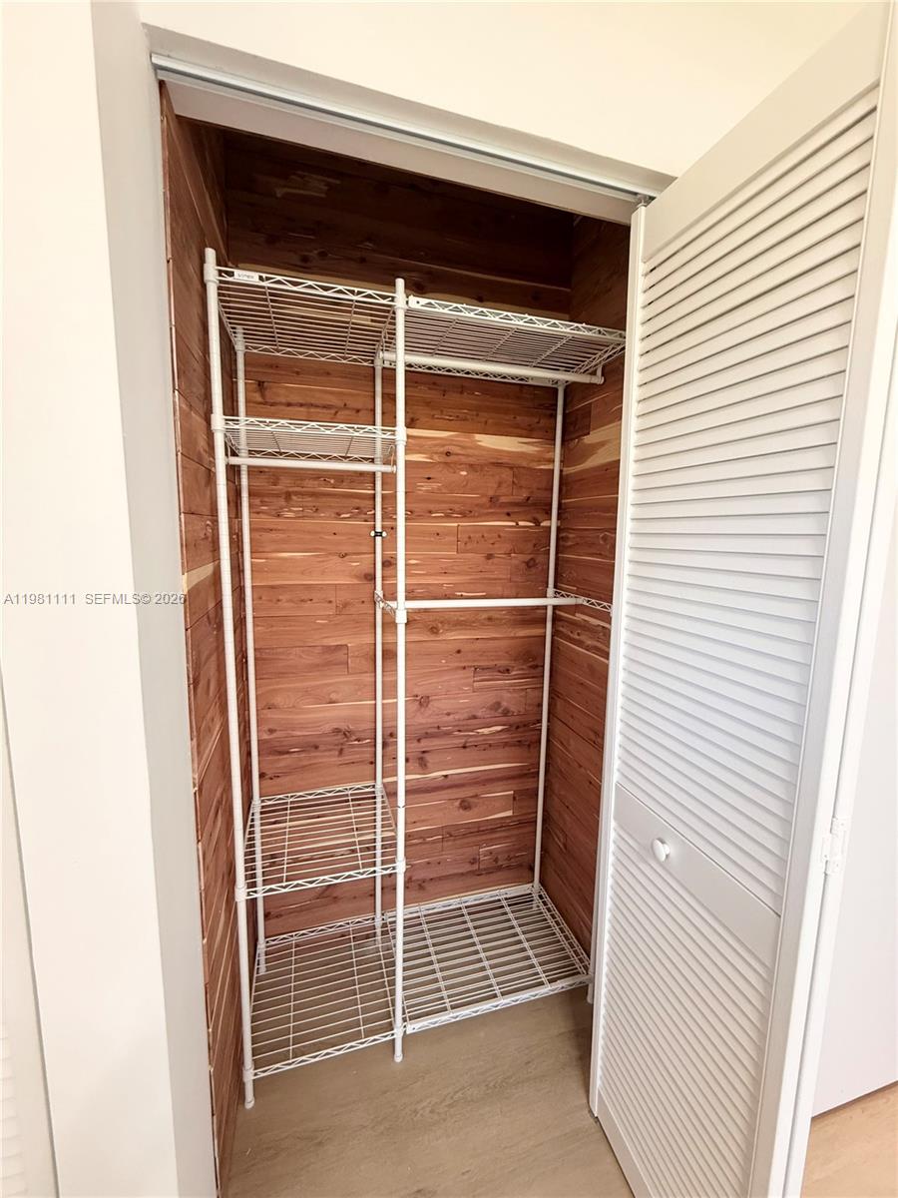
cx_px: 449
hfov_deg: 85.7
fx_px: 484
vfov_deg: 102.1
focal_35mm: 14
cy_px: 599
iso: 320
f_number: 2.2
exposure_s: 1/60
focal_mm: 2.22
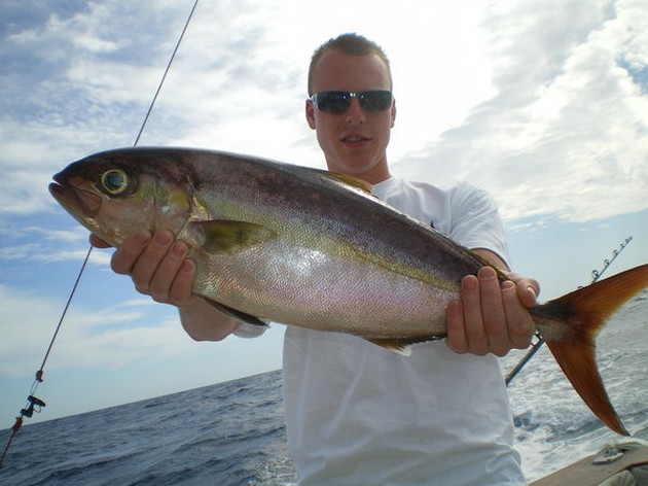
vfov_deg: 39.6
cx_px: 324
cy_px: 243
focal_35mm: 36
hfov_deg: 51.4
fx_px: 674
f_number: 4.6
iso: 50
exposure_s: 1/640
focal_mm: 6.3
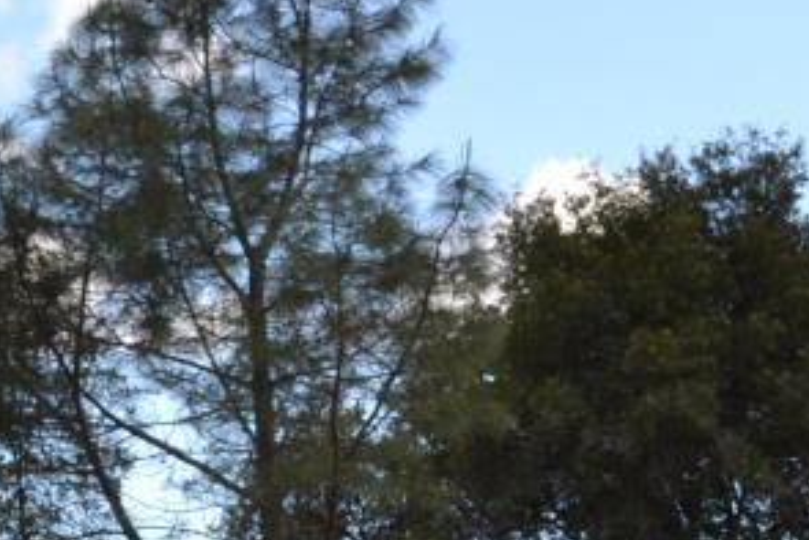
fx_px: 5148
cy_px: 1080
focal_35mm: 229
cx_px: 686
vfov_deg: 5.9
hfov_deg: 9.0
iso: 100
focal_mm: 30
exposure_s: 1/200
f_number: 6.3
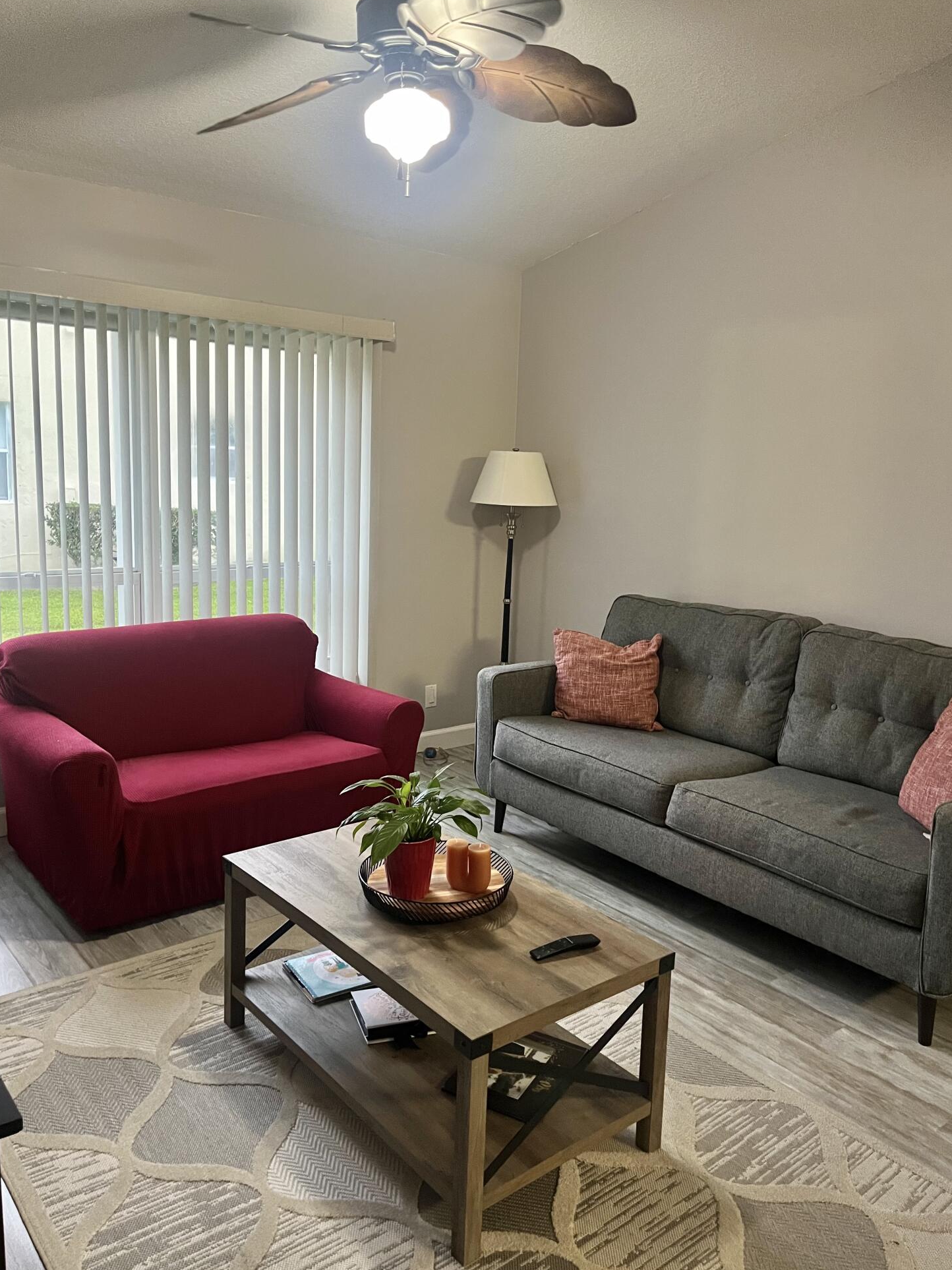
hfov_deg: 51.3
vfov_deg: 65.3
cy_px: 628
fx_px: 990
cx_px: 481
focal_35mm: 27
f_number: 1.6
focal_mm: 5.1
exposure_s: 1/60
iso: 320
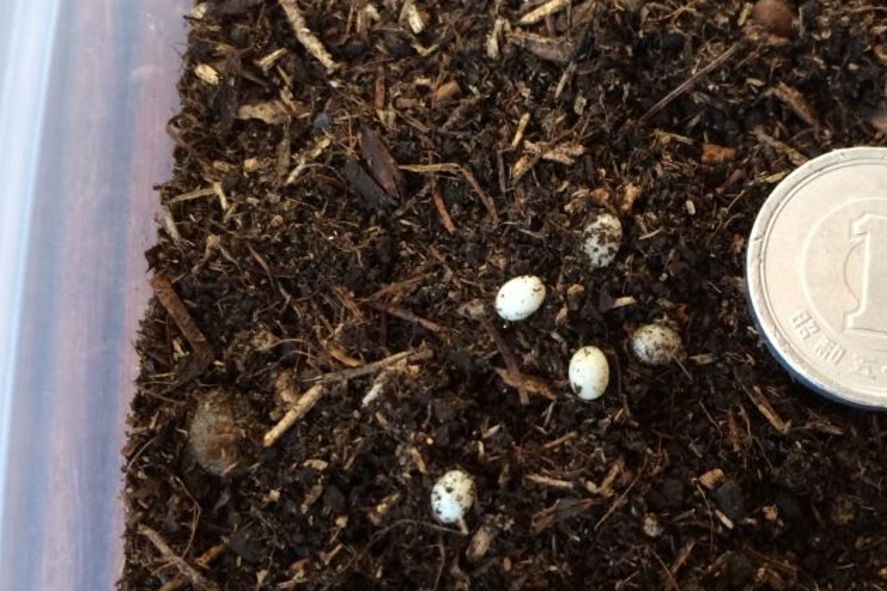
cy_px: 317
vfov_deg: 27.5
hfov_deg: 39.6
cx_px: 629
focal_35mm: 49
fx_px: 1207
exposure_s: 1/30
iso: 160
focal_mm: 4.15
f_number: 2.2
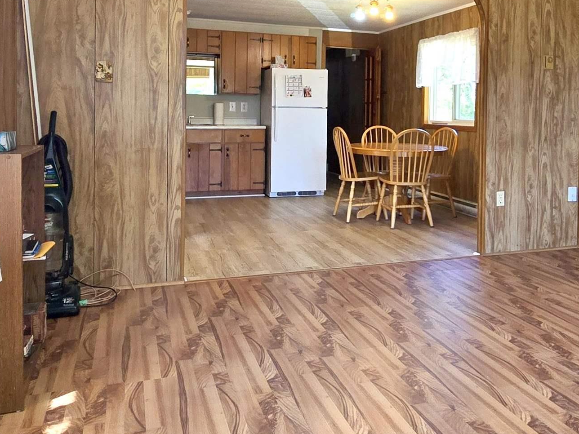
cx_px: 383
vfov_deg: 44.3
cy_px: 123
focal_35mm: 31
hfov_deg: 57.1
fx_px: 519
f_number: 2.2
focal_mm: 2.2
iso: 80
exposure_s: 1/120
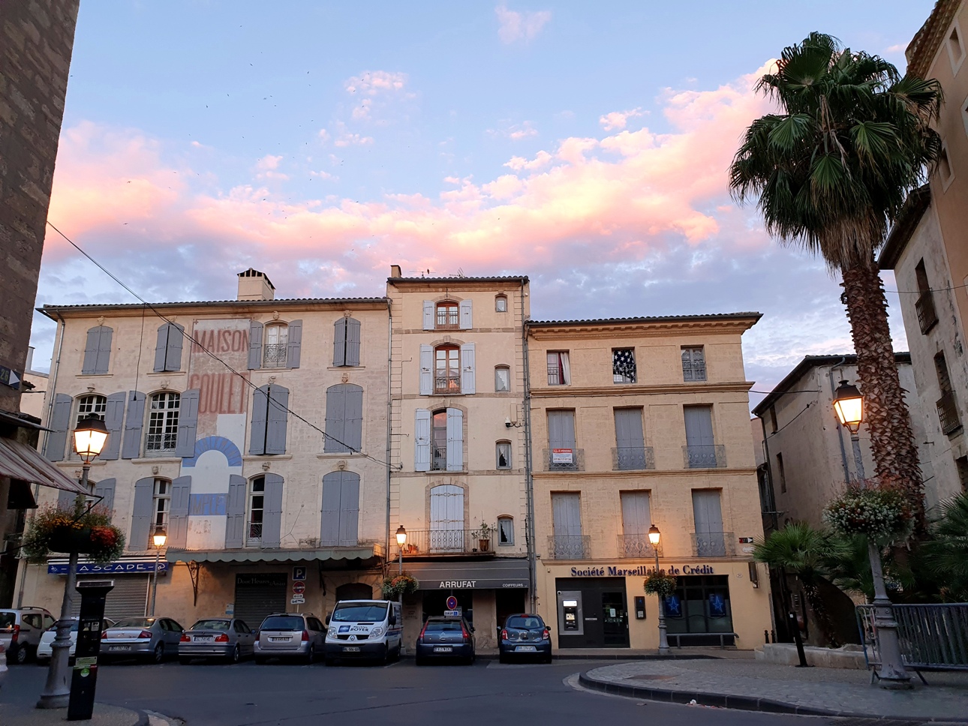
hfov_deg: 67.3
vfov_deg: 53.1
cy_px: 363
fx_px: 727
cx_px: 484
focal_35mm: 26
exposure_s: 1/100
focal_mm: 4.32
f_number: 2.4
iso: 80
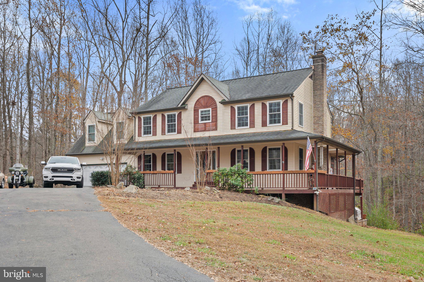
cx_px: 212
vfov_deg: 37.8
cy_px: 141
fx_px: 412
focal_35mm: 35
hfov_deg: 54.4
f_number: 11
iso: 200
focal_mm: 35
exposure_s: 1/100
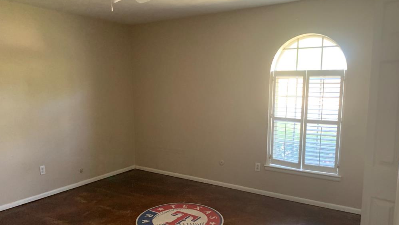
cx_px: 198
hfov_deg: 66.1
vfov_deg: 40.0
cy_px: 135
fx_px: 307
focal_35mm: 29
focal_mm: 4.25
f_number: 1.8
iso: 400
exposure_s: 1/38
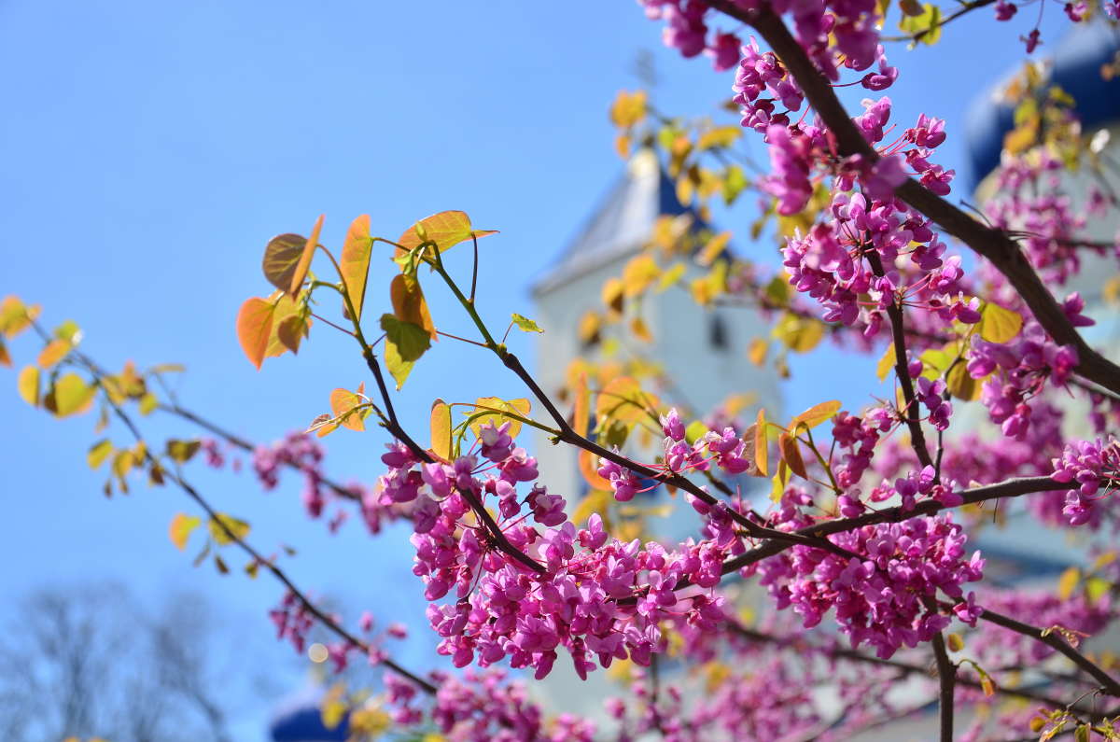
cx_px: 560
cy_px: 371
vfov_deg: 25.6
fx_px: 1630
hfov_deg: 37.9
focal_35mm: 52
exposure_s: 1/800
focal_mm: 35
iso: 100
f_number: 5
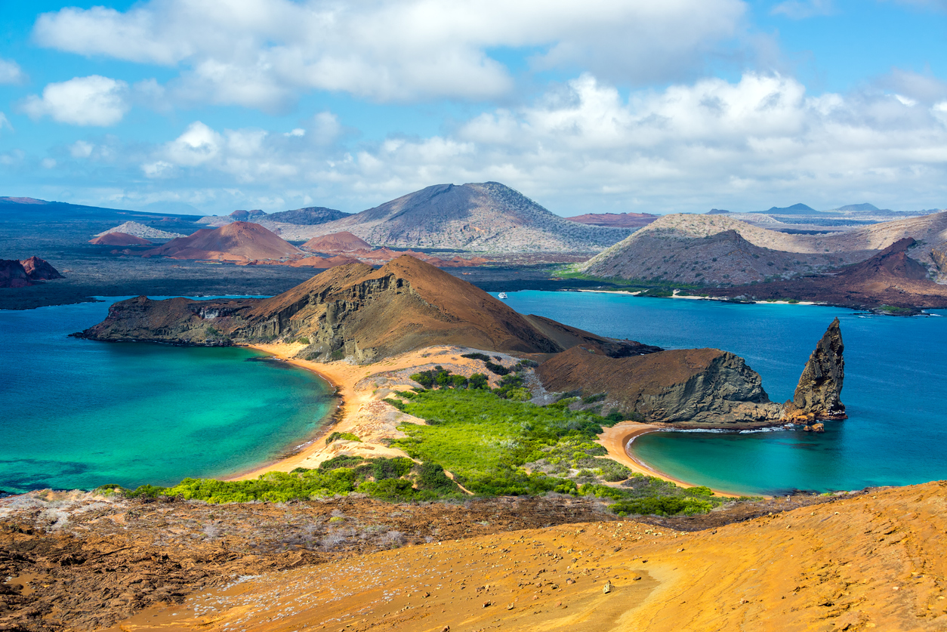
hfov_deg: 43.6
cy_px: 316
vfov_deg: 29.9
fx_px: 1184
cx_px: 474
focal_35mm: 45
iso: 400
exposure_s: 1/250
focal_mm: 45
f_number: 8
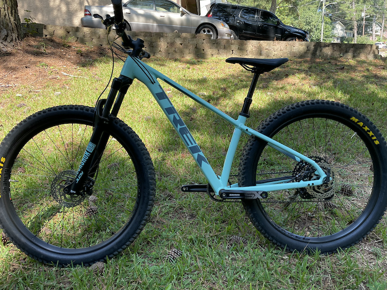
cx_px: 194
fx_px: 291
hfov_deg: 67.3
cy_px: 145
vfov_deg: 53.1
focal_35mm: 26
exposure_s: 1/387
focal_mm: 4.2
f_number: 1.6
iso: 32
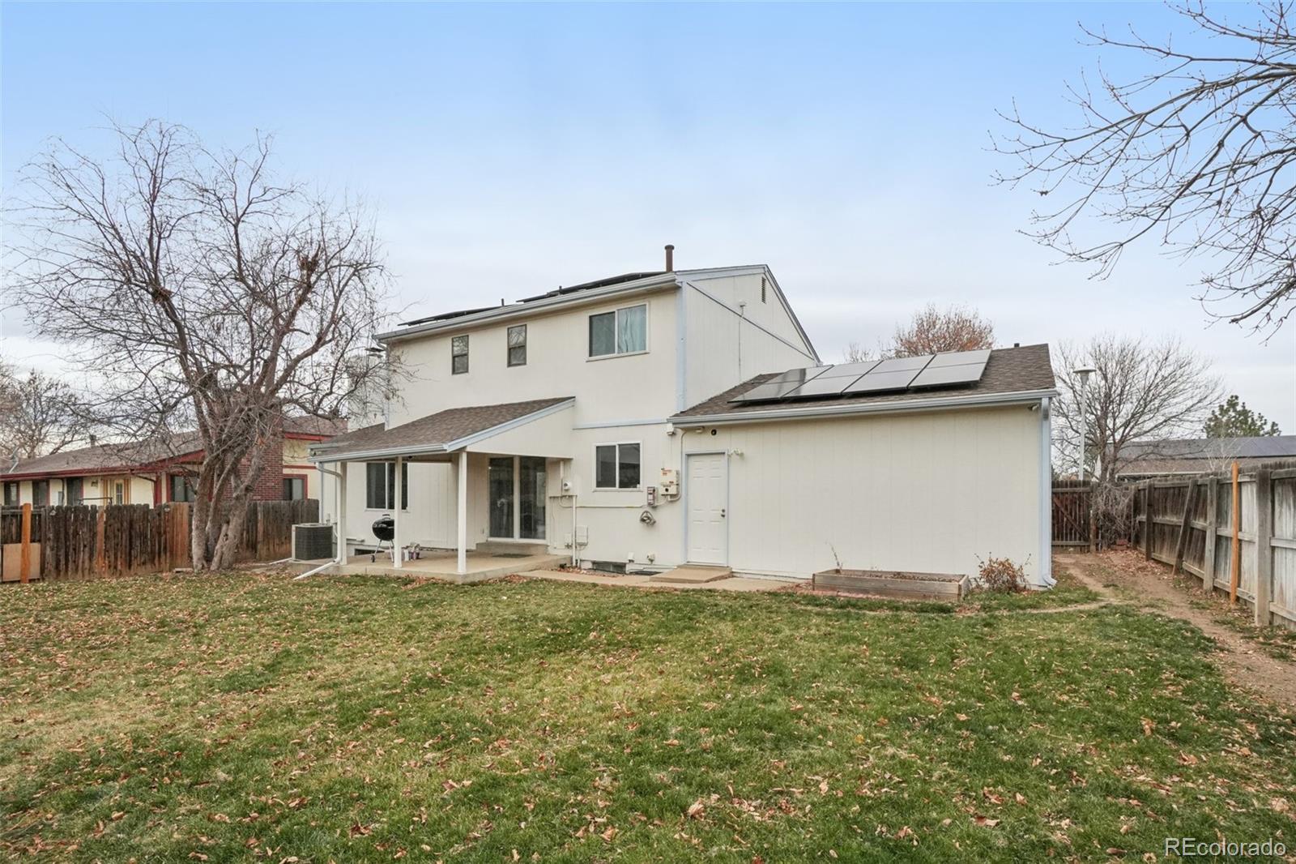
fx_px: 594
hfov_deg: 95.0
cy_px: 432
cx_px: 648
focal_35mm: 16
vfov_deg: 72.0
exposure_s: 1/1000
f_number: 8
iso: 1000
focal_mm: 11
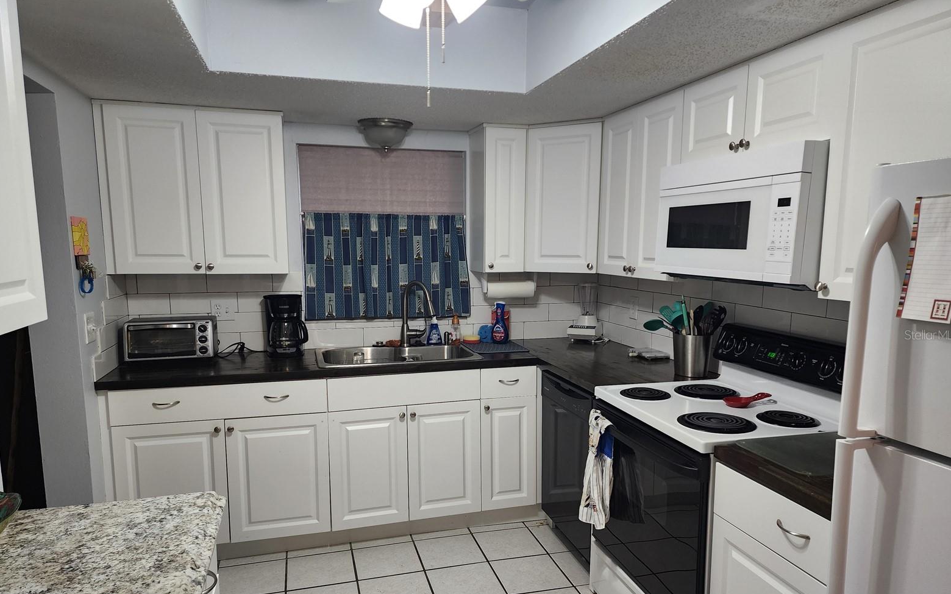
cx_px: 474
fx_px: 648
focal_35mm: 25
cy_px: 334
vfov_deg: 49.2
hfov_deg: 72.5
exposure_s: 1/120
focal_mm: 6.4
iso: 320
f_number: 1.8
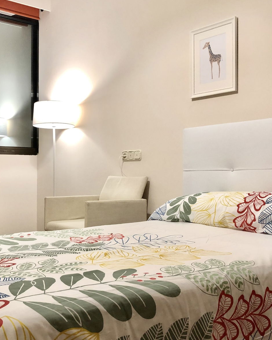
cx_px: 102
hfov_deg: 39.9
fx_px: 372
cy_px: 170
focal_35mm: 37
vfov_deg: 49.1
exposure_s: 1/33
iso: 32
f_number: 1.8
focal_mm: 4
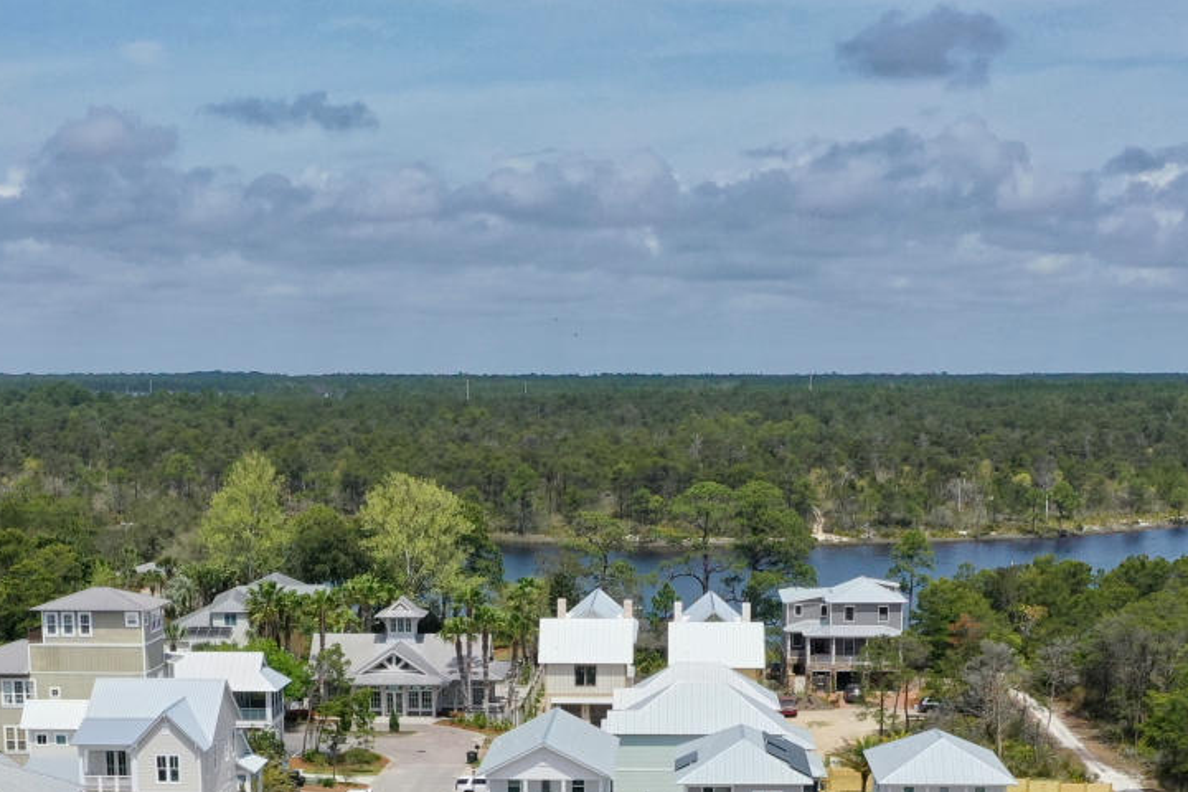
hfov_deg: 28.8
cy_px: 987
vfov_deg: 18.3
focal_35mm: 70
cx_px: 578
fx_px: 2310
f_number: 6.3
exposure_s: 1/640
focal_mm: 10.26
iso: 100
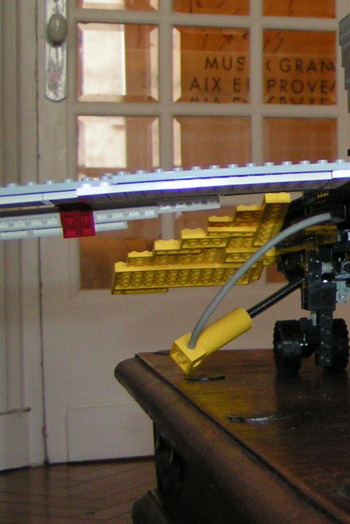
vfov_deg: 24.4
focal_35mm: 83
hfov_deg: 15.1
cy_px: 211
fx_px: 1210
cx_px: 547
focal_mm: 5.8
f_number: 2.8
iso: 200
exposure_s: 1/40
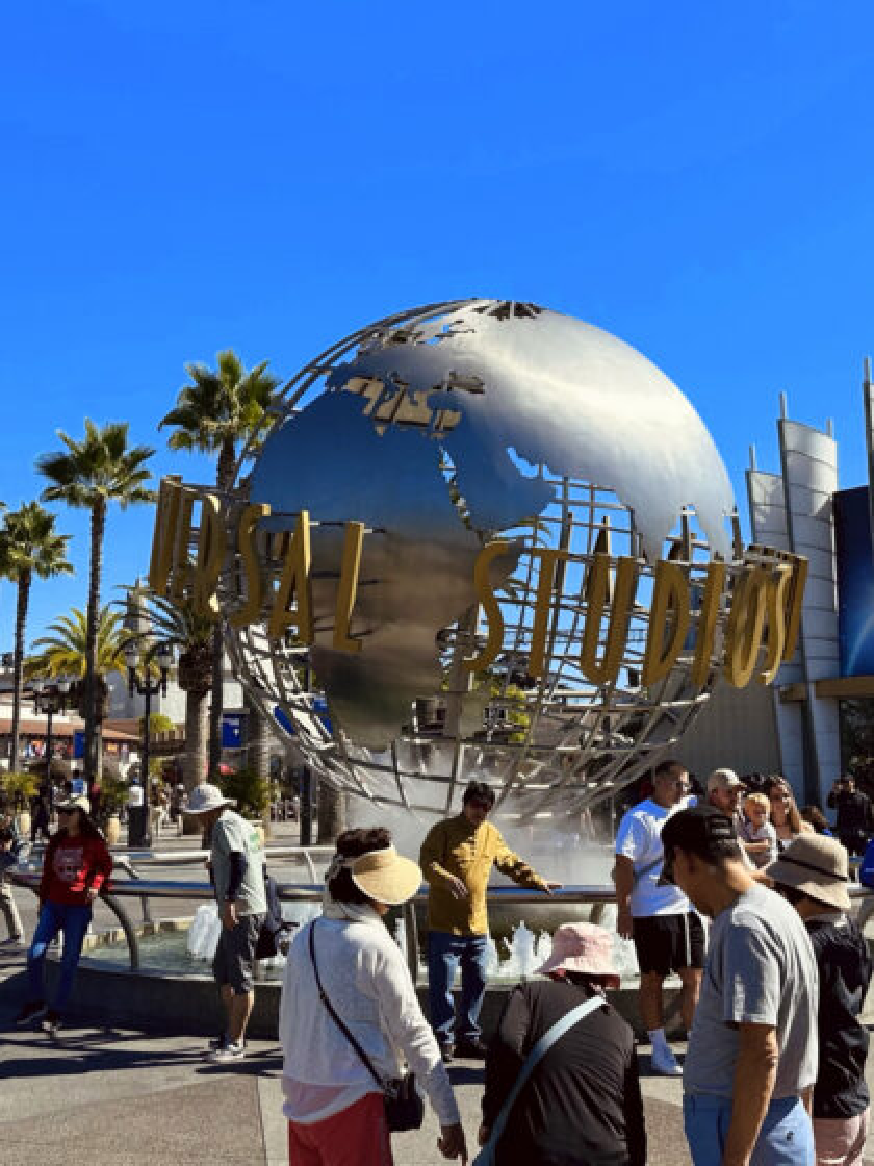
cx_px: 437
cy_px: 583
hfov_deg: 56.8
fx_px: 808
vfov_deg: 71.6
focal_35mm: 24
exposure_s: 1/4184
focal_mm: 6.86
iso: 80
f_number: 1.78
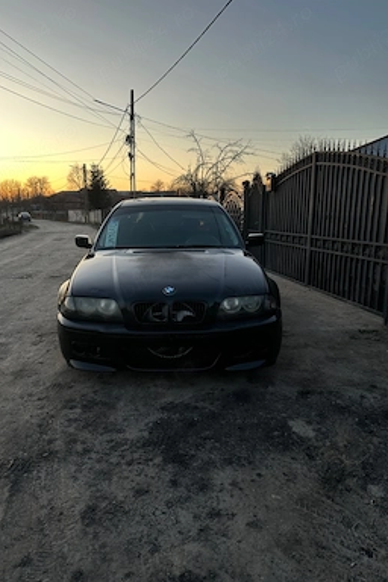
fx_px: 420
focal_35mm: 26
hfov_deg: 49.5
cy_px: 297
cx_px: 176
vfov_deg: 69.4
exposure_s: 1/172
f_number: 1.78
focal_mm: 6.86
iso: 100
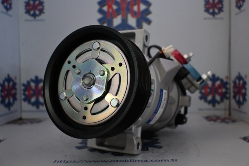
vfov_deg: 38.4
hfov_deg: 55.1
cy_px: 83
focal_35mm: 34
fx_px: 239
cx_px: 124
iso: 3200
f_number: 4.2
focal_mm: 23
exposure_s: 1/100
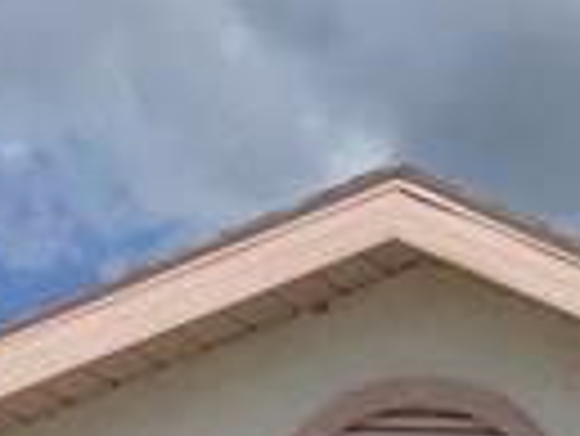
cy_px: 1146
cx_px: 1299
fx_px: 3857
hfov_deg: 8.1
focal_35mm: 230
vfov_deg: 6.1
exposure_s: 1/3049
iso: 32
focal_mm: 4.15
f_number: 2.2
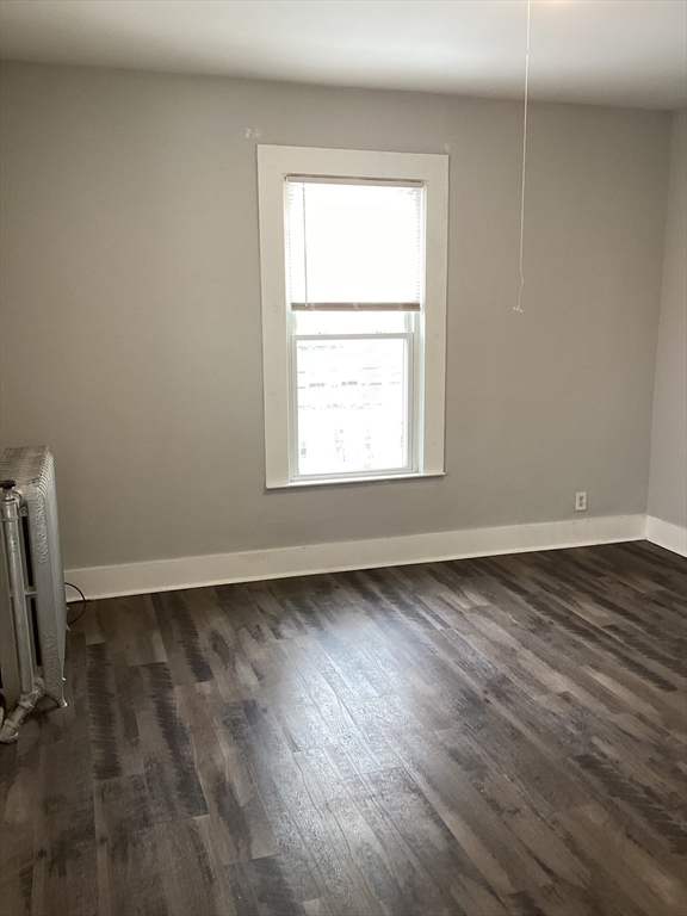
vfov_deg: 58.4
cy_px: 458
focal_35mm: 31
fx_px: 820
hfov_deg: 45.4
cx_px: 344
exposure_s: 1/60
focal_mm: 3.3
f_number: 2.4
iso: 125
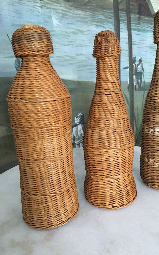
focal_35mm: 31
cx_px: 96
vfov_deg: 61.2
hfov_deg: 40.4
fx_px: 215
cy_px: 128
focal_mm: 4.15
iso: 200
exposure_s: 1/25
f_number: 2.2
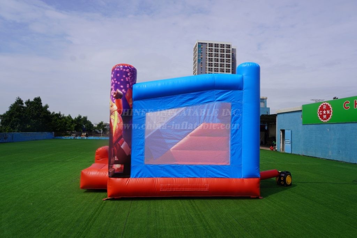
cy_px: 119
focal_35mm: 24
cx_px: 178
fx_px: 238
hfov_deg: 73.7
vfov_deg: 53.1
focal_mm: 16
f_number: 10
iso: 100
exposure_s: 1/320
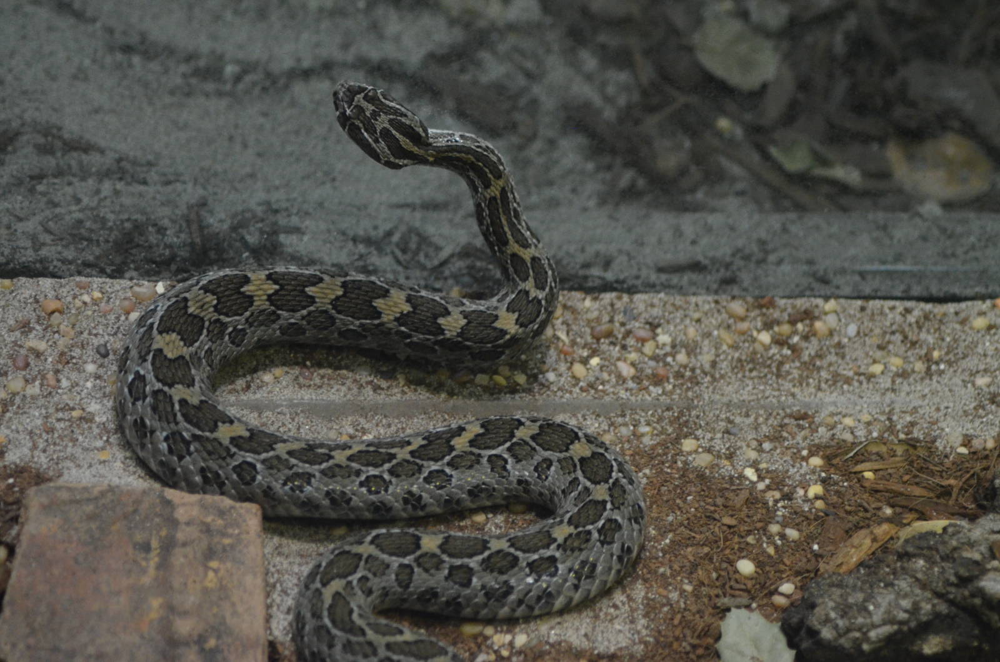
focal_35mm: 174
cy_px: 331
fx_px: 4824
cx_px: 500
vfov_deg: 7.9
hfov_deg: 11.8
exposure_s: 1/125
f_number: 4.2
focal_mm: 116
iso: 2500
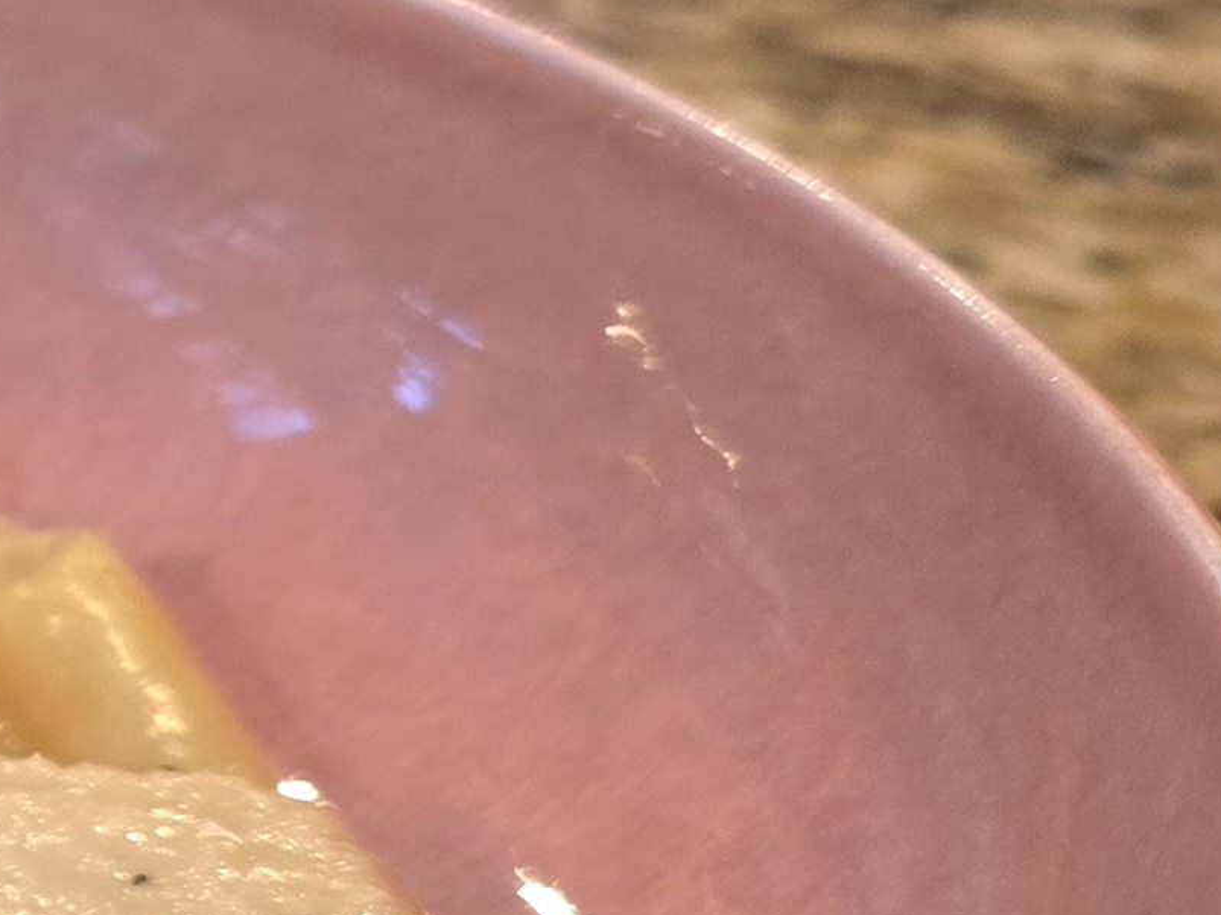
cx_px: -1064
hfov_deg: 17.2
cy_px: 988
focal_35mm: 90
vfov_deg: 16.0
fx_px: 3174
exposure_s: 1/50.3
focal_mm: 6.3
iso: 250
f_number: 1.7
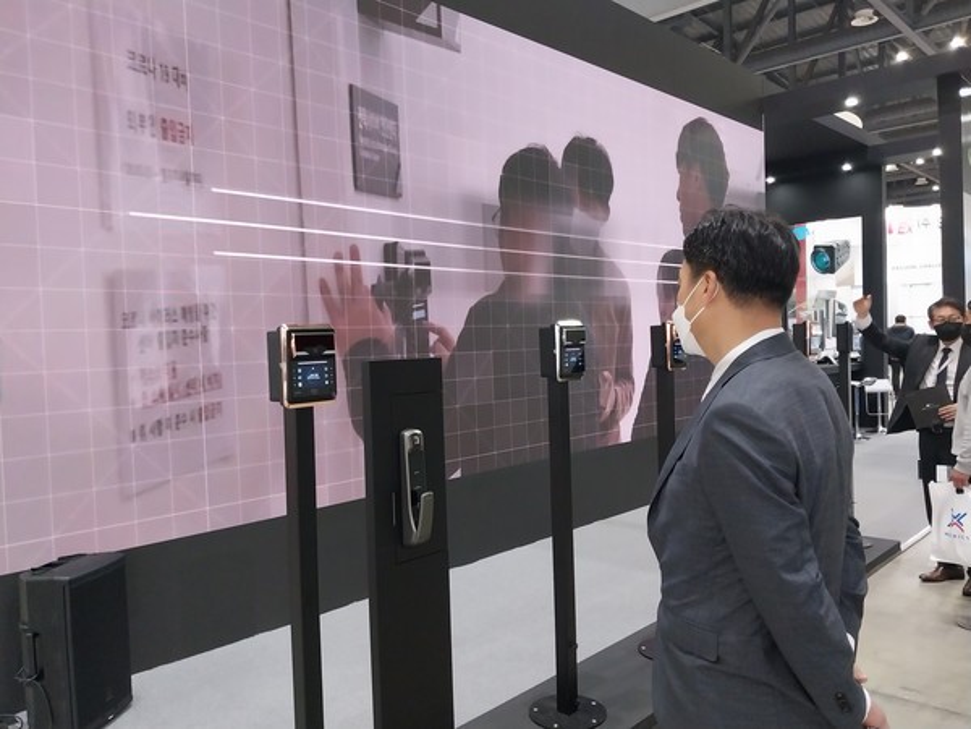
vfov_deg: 53.1
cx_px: 486
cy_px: 364
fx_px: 729
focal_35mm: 26
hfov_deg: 67.3
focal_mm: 4
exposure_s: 1/60
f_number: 1.8
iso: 320
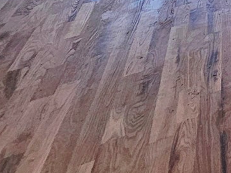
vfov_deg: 14.3
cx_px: 555
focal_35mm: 69
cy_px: -244
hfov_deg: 15.2
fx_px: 460
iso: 50
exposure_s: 1/270
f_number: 2.2
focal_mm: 2.2
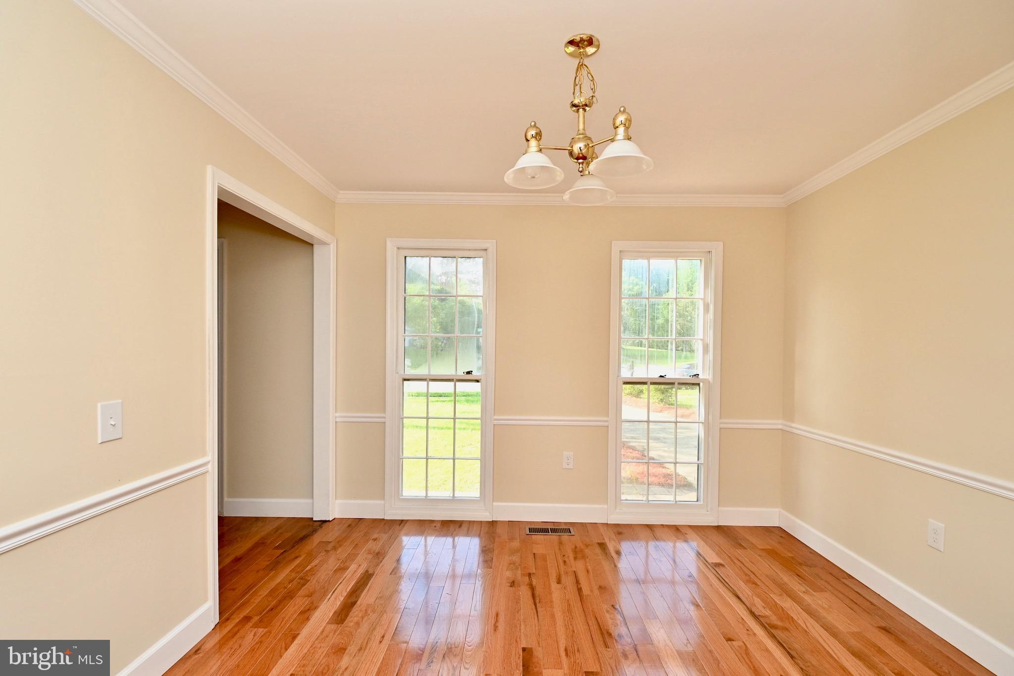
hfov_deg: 100.4
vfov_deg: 77.3
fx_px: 422
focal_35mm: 15
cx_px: 507
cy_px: 338
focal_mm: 10
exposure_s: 1/80
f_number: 7.1
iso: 320
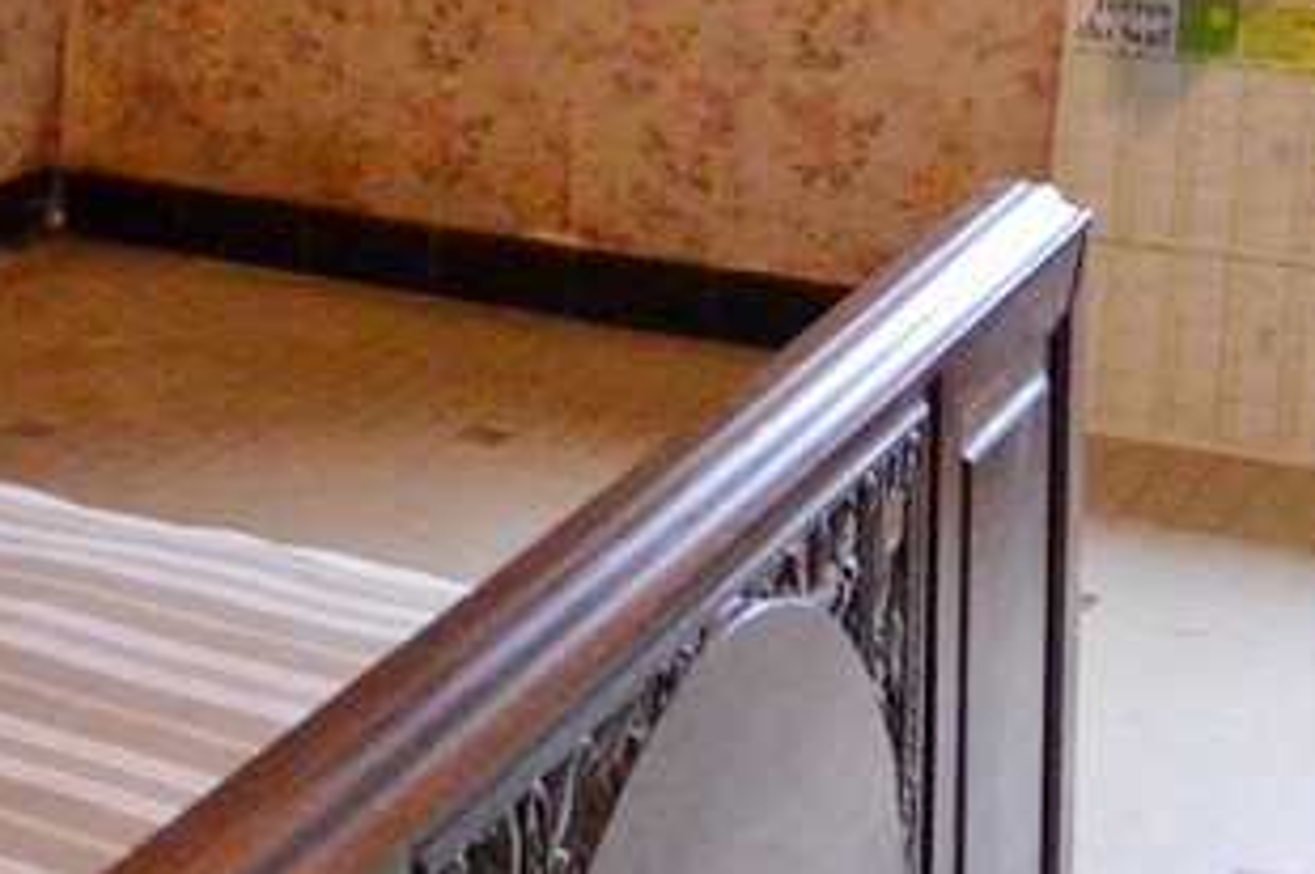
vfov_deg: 14.6
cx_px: -165
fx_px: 3175
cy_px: -418
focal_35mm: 87
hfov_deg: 22.0
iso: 2500
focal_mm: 10
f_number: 3.5
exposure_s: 1/60
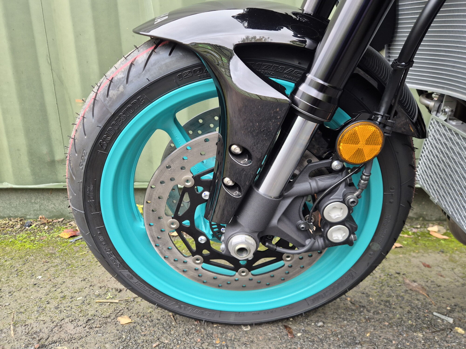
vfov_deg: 58.9
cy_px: 174
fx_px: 310
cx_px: 233
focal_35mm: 23
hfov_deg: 73.9
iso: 250
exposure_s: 1/180
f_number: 1.8
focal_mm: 5.4
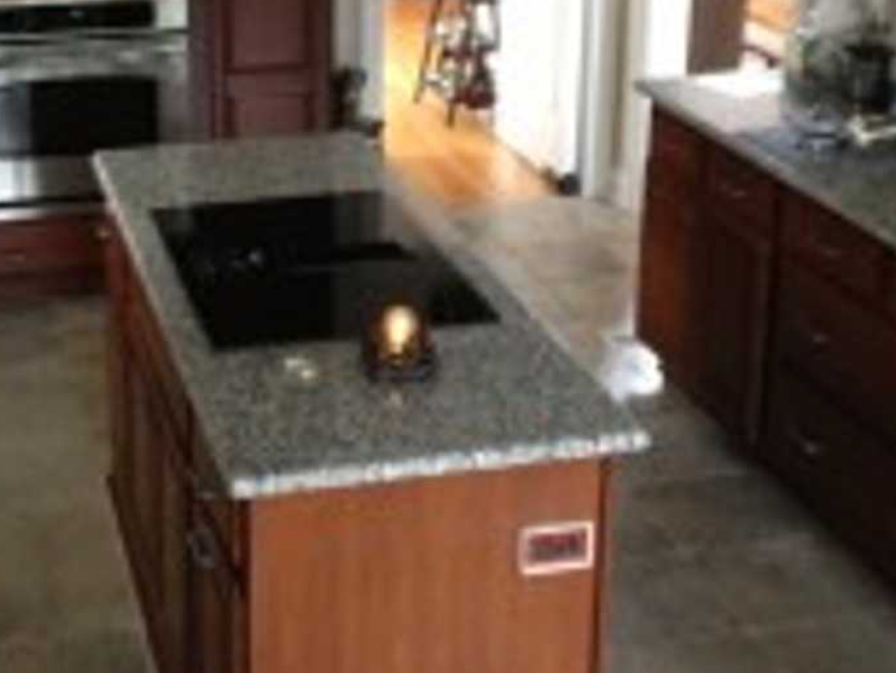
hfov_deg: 28.3
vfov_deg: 21.3
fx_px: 1761
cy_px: 106
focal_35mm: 68
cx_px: 291
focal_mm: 4.28
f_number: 2.4
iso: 320
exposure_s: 1/20
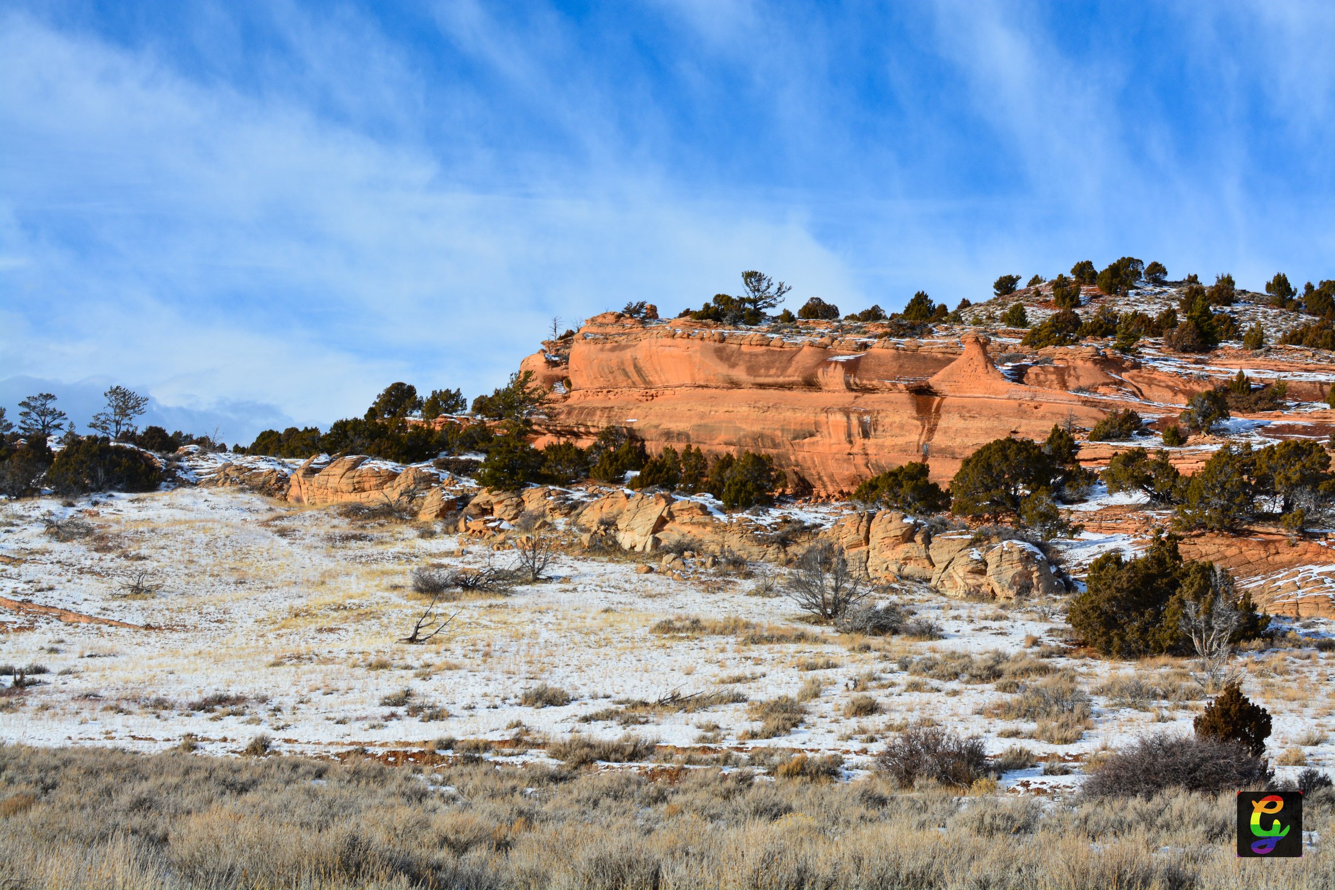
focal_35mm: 52
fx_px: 1947
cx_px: 668
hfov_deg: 37.8
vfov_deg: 25.8
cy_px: 445
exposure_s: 1/400
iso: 200
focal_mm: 35
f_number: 10
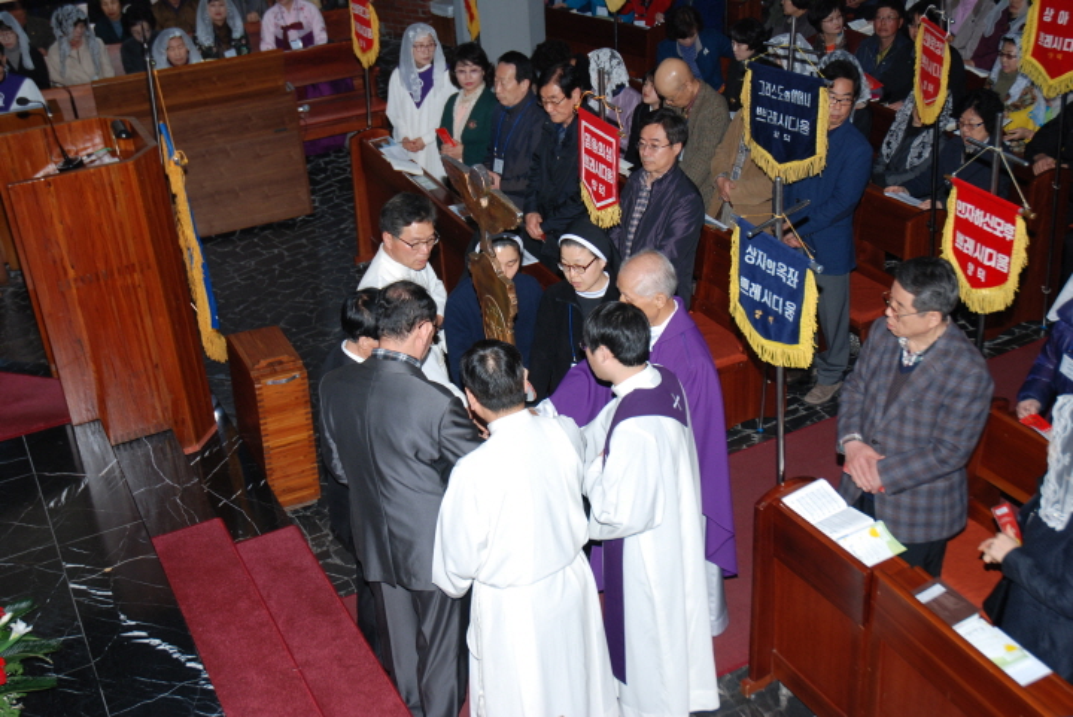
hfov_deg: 44.9
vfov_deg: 30.9
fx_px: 1297
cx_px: 536
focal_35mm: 44
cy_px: 358
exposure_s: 1/60
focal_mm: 29
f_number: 4.5
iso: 200
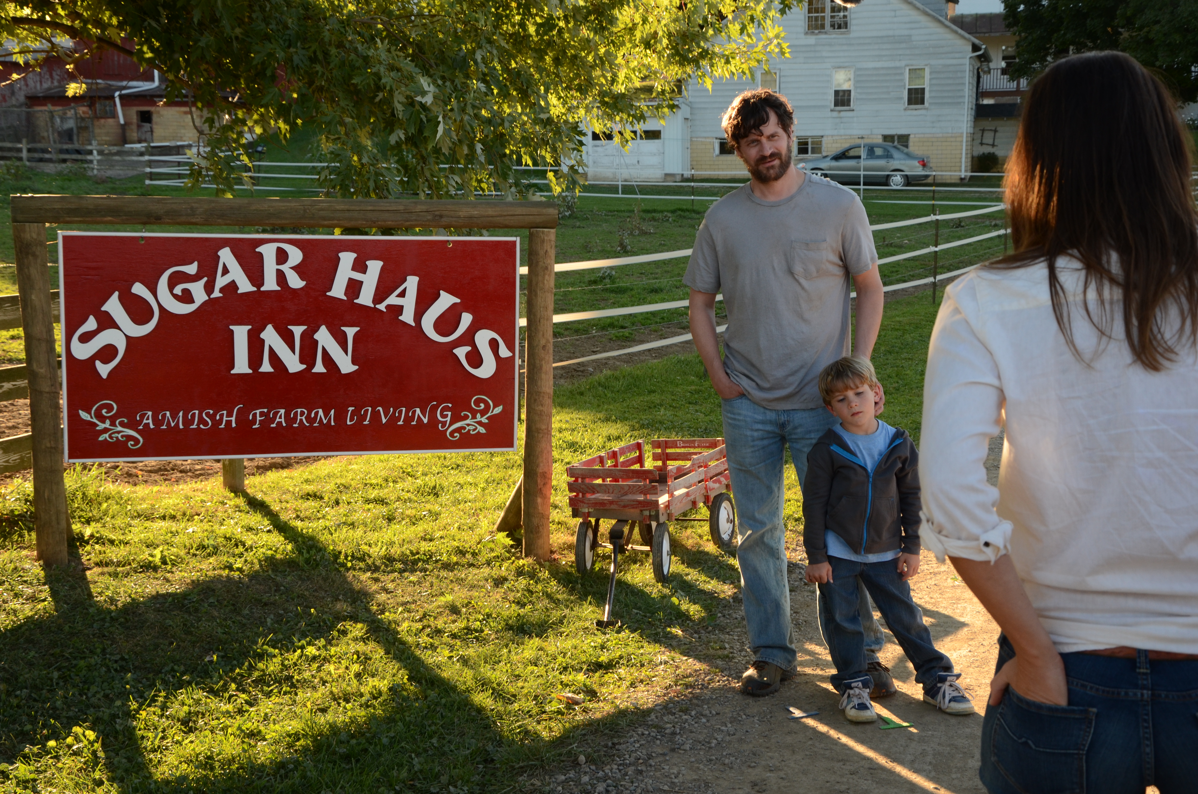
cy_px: 397
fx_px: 1743
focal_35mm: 52
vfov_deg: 25.6
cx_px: 599
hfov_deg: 37.9
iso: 320
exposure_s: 1/160
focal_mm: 35
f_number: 8
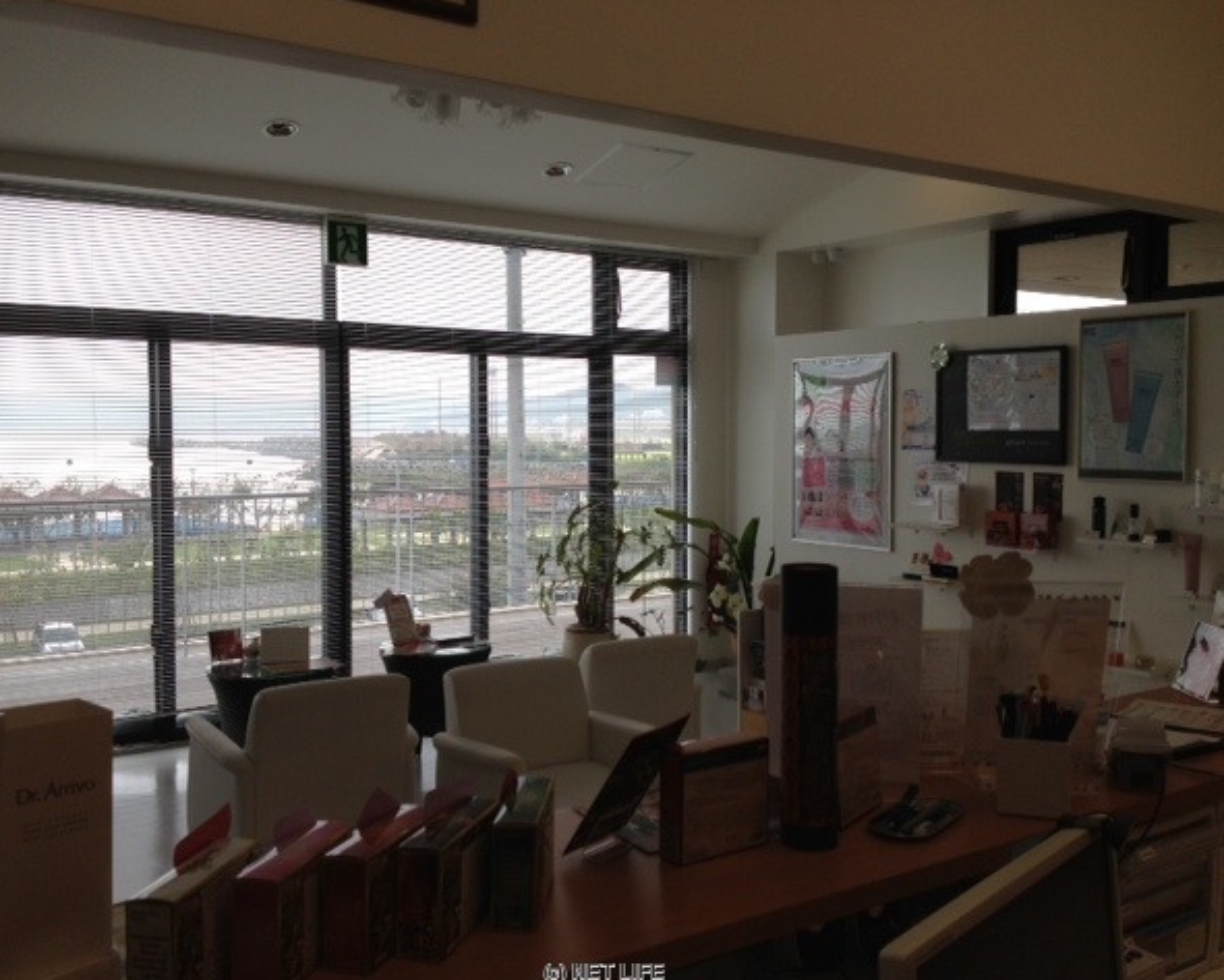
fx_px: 1341
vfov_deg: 40.1
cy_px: 487
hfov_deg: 49.1
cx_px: 603
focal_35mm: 37
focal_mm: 4.28
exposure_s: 1/480
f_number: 2.4
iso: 64
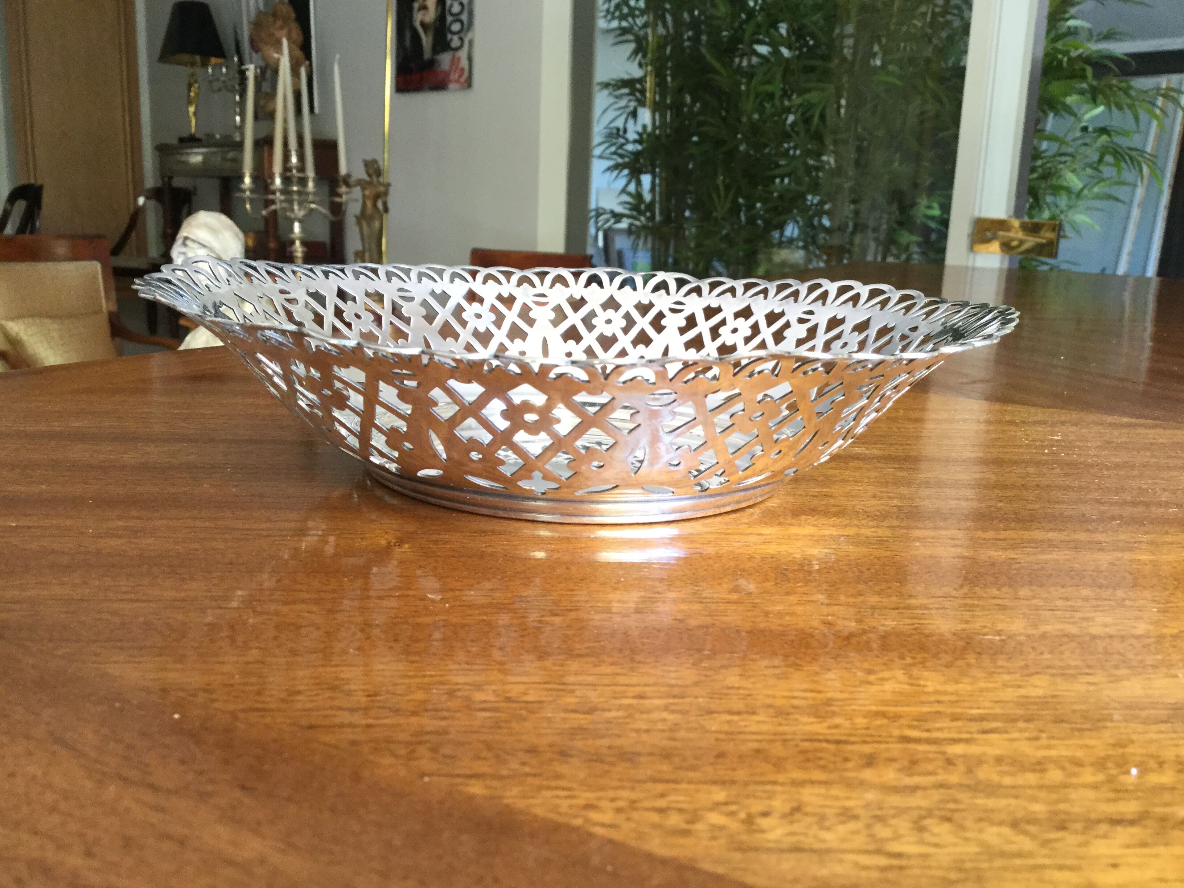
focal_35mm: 31
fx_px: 1060
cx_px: 592
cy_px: 444
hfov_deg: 58.4
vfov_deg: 45.4
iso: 50
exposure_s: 1/33
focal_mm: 3.3
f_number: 2.4
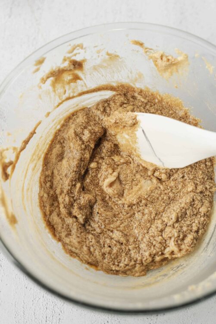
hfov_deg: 27.0
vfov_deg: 39.6
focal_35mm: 50
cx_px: 108
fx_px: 449
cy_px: 162
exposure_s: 1/25
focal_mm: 50
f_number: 4.5
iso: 125
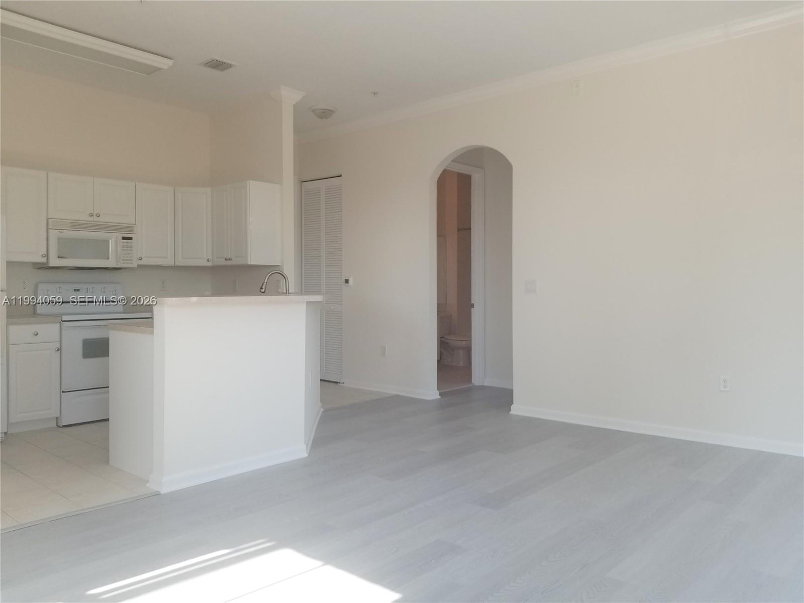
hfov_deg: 67.3
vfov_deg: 53.1
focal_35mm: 26
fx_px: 604
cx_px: 402
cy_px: 302
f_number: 1.7
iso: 50
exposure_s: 1/258
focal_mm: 4.25
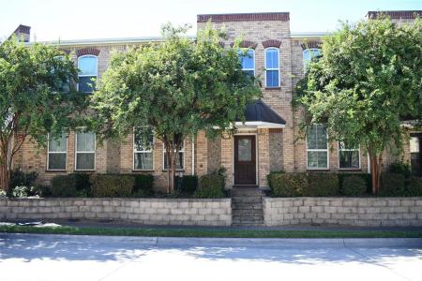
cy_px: 140
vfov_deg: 40.0
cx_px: 211
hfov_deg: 57.2
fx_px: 387
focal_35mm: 33
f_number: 5.6
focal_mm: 22
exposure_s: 1/250
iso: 220
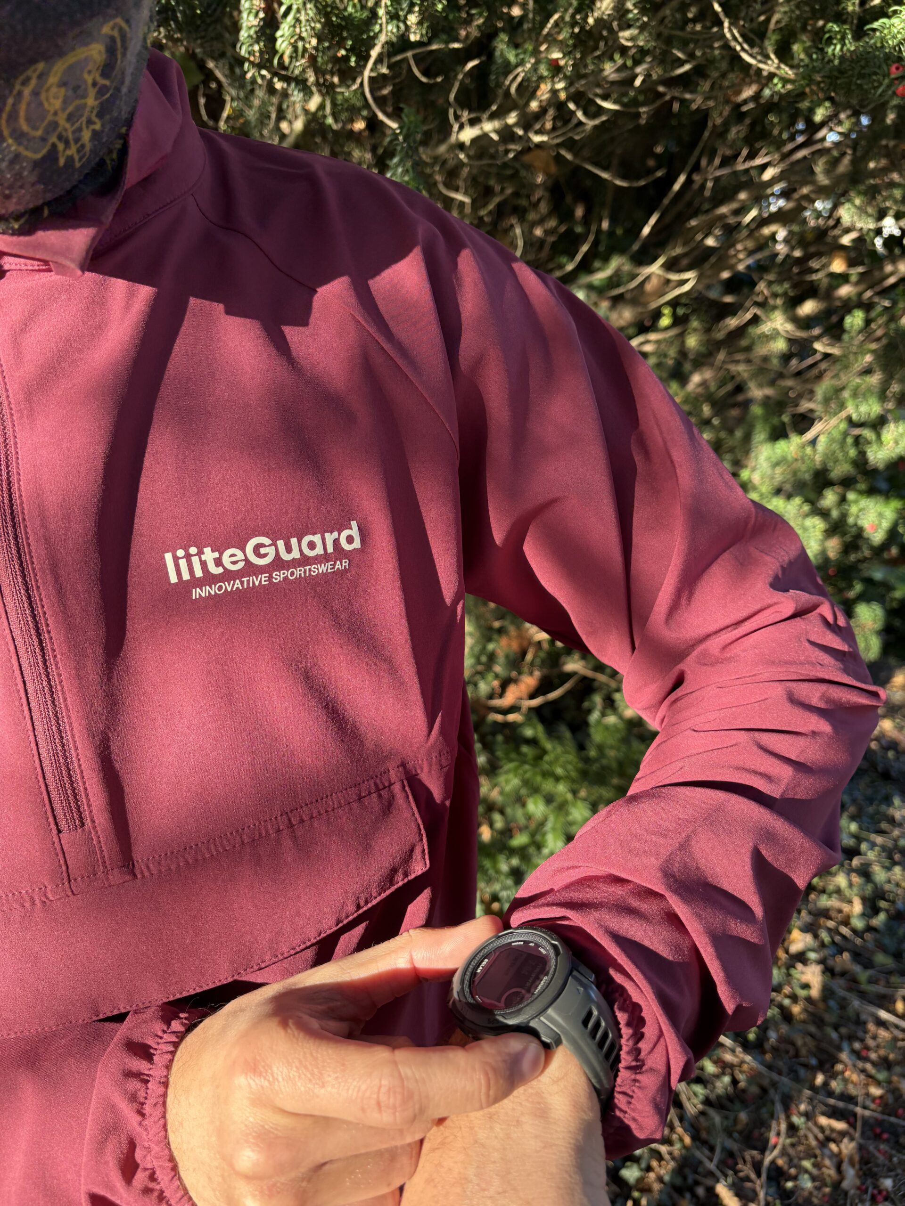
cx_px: 452
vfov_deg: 67.3
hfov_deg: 53.1
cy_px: 603
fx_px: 906
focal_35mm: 26
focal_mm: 5.96
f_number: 1.6
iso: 64
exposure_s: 1/243
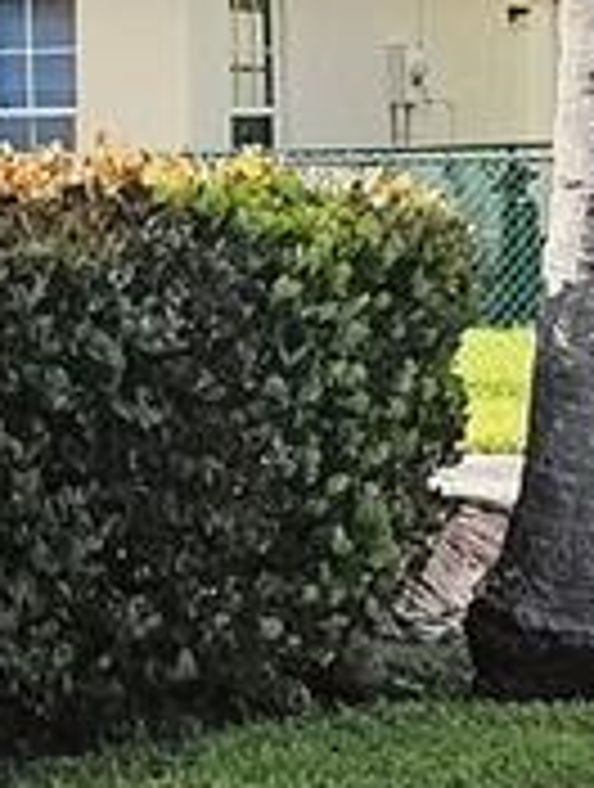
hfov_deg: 6.1
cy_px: 36
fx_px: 5152
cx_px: -1125
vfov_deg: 8.7
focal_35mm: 226
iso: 50
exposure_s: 1/3132
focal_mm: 6.06
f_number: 1.8
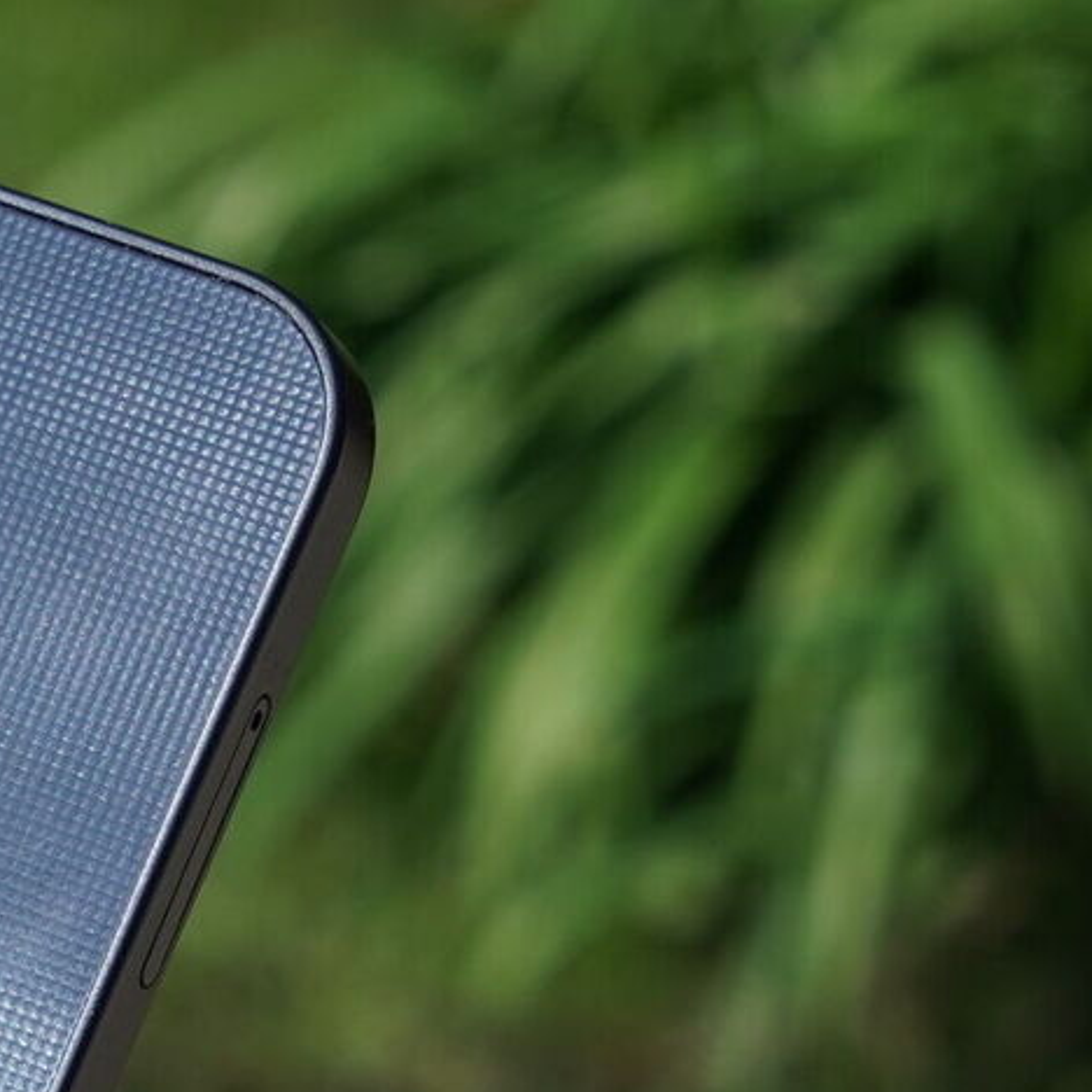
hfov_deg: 11.2
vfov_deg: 11.4
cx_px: -581
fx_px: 5354
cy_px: 1381
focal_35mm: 150
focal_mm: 43
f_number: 7.1
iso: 200
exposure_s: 1/800
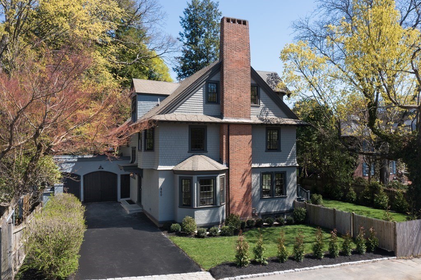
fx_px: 327
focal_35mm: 28
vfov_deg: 46.4
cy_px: 140
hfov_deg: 65.5
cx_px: 210
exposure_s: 1/120
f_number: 9
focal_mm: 10.26
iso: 100
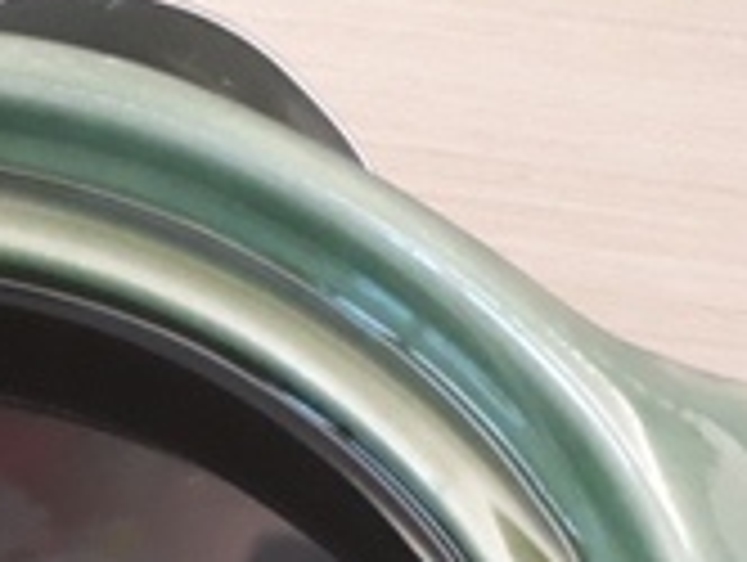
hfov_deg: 18.1
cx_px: -99
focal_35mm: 104
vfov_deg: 13.1
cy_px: 944
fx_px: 2248
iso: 250
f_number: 1.7
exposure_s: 1/24
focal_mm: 3.71
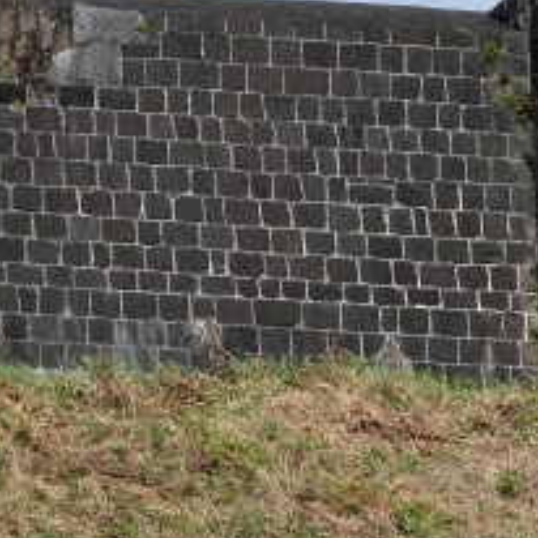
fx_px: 10322
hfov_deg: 3.0
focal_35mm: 587
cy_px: 42
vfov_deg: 3.0
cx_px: 979
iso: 200
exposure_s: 1/1100
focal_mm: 105.5
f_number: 5.6
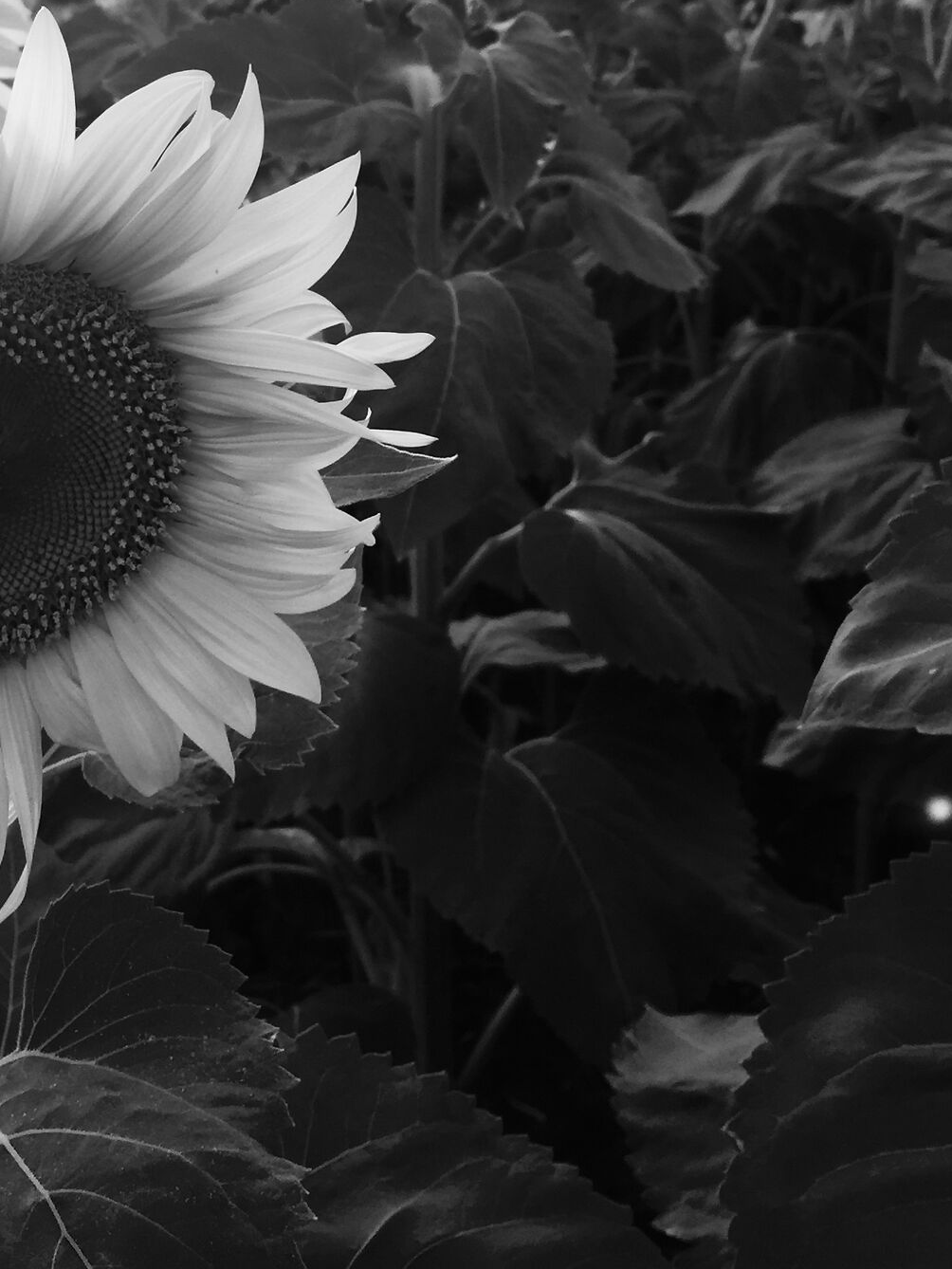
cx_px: 284
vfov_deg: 35.4
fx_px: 1906
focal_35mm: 52
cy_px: 214
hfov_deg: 27.8
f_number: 2.2
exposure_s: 1/181
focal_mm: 4.15
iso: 32
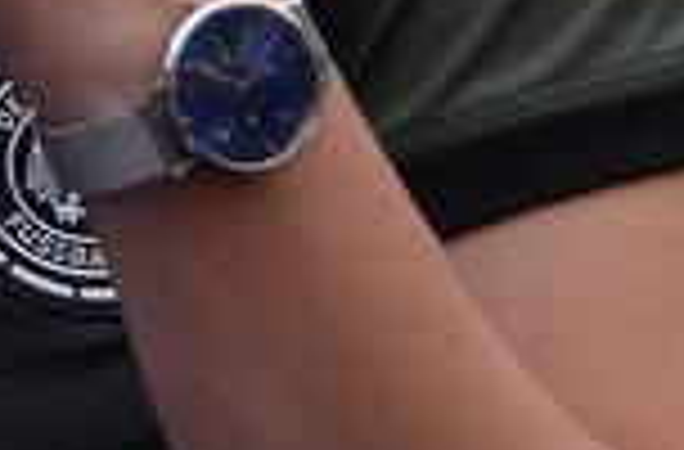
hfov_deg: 2.1
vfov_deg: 1.4
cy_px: -662
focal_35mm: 990
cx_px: -1012
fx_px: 18733
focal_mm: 100
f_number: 4.5
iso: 200
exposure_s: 1/640
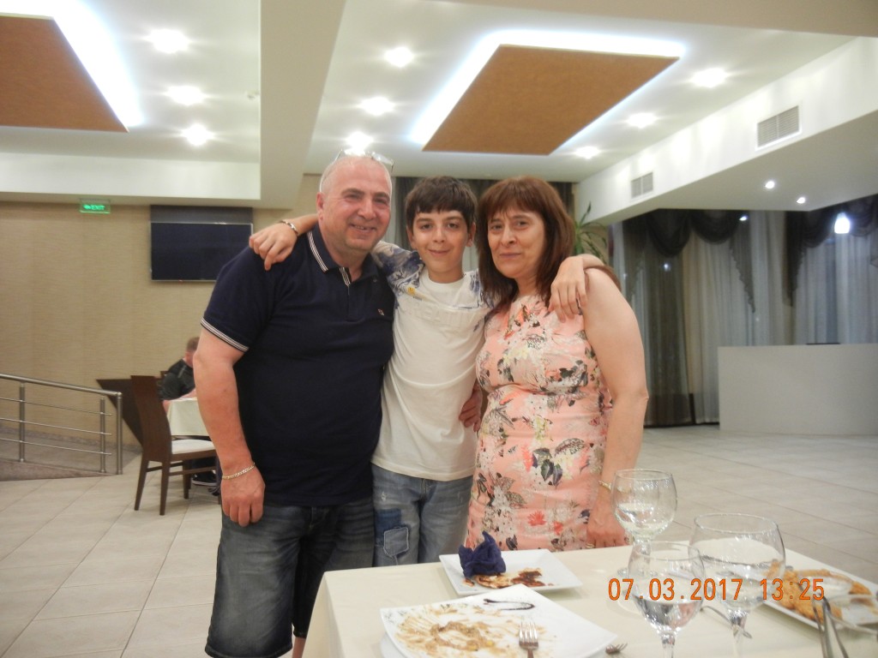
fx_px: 761
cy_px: 329
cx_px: 439
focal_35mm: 30
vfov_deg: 46.8
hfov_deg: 60.0
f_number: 3.5
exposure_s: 1/4.3
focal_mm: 5.4
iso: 400
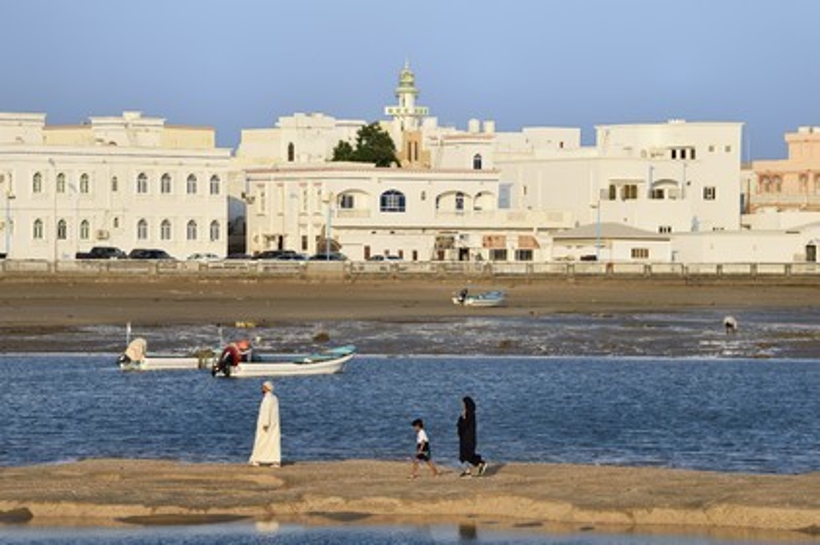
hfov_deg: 11.4
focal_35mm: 180
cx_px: 410
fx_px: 4097
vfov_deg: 7.6
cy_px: 272
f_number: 10
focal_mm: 180
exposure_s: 1/320
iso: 200
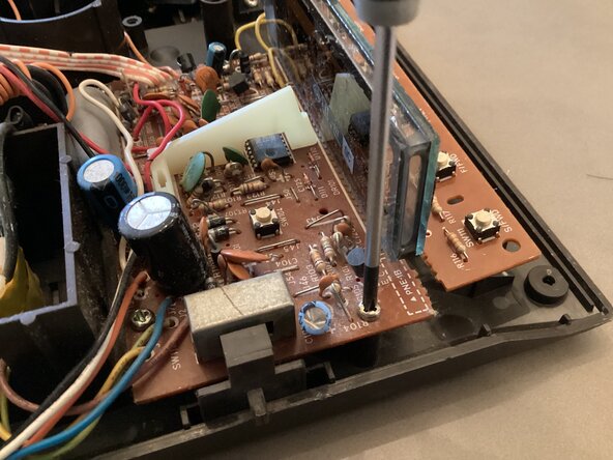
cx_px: 306
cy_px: 230
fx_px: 549
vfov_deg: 45.4
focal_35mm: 31
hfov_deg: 58.4
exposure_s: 1/15
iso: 640
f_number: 2.4
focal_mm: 3.3
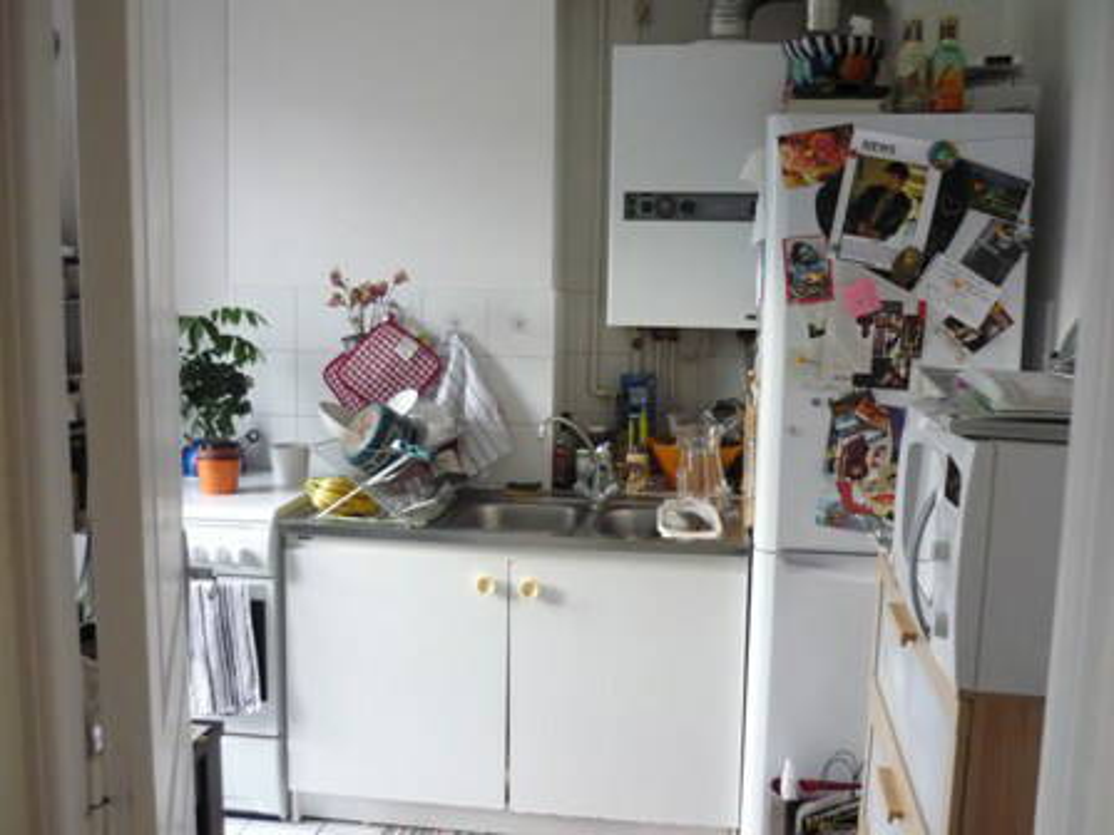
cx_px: 557
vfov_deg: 42.9
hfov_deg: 55.4
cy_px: 418
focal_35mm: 33
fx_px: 1062
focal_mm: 5.5
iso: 400
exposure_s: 1/25
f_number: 2.8
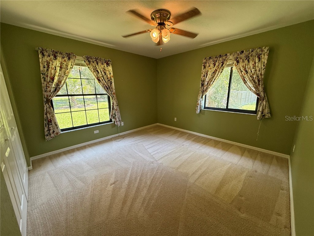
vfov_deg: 85.7
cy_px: 118
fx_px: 127
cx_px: 157
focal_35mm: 14
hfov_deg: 102.1
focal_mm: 2.22
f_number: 2.2
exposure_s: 1/120
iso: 200
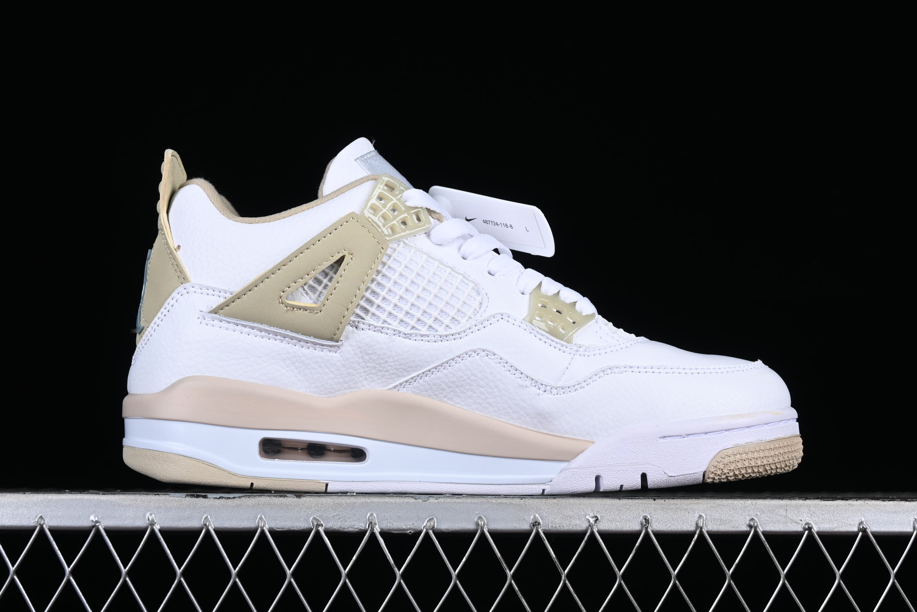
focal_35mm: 78
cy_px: 300
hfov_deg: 26.0
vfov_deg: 17.5
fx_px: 1987
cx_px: 447
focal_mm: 50
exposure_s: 1/160
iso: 160
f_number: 8
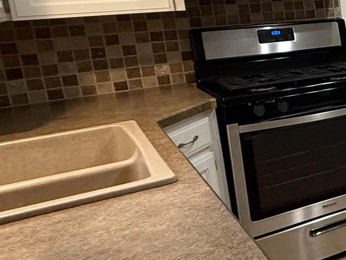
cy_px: 60
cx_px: 582
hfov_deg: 23.8
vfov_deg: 27.6
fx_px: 520
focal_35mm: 52
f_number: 2.2
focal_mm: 2.22
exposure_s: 1/60
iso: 250
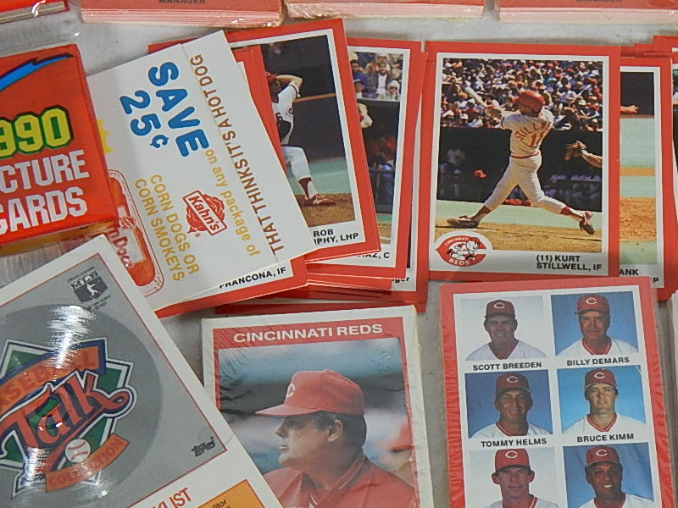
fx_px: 1684
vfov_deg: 16.8
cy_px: 497
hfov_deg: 22.7
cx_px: 457
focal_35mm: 86
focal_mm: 7.7
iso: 220
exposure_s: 1/30
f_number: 3.6
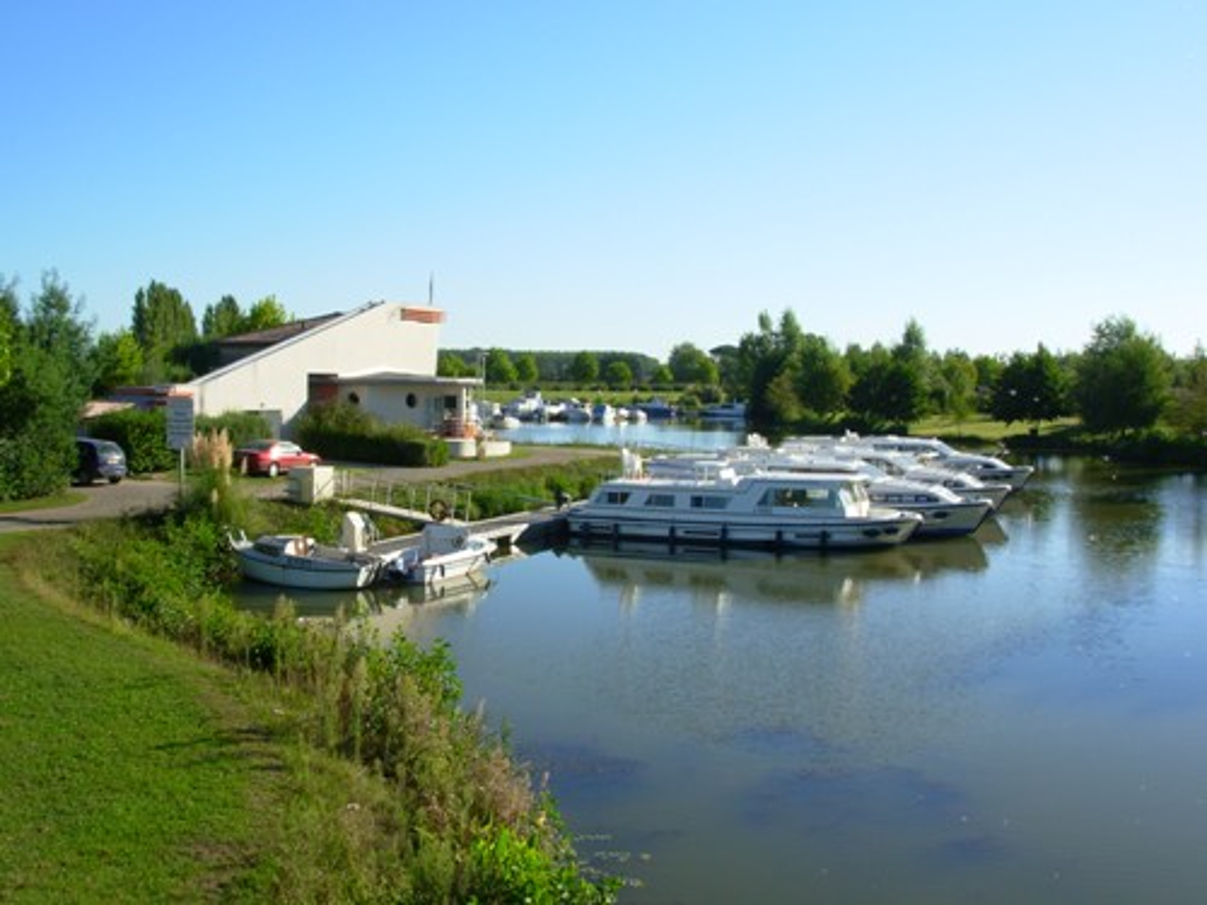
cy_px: 452
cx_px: 604
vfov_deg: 37.7
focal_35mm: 38
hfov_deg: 49.0
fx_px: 1325
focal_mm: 6.3
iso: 50
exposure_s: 1/373
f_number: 4.9
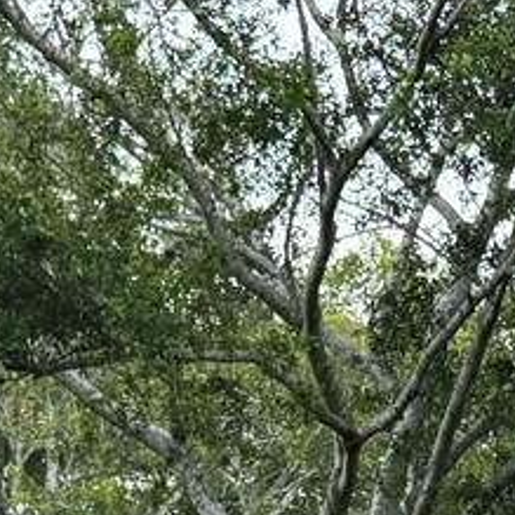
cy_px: 1237
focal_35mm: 155
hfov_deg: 11.3
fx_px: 2609
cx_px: 322
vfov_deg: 9.9
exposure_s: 1/110
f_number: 1.78
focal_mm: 6.76
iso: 200
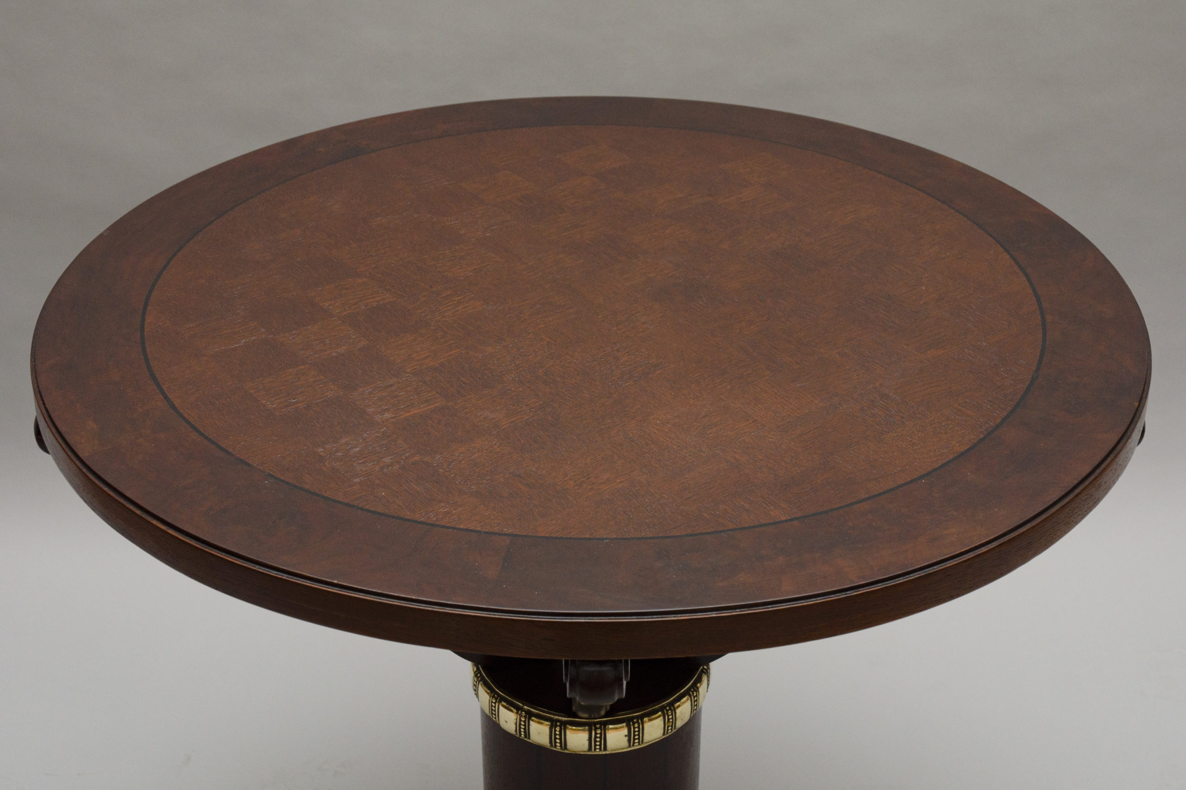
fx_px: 1877
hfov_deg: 35.1
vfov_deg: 23.8
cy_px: 395
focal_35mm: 57
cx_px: 593
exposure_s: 1/125
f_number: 8
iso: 200
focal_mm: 38
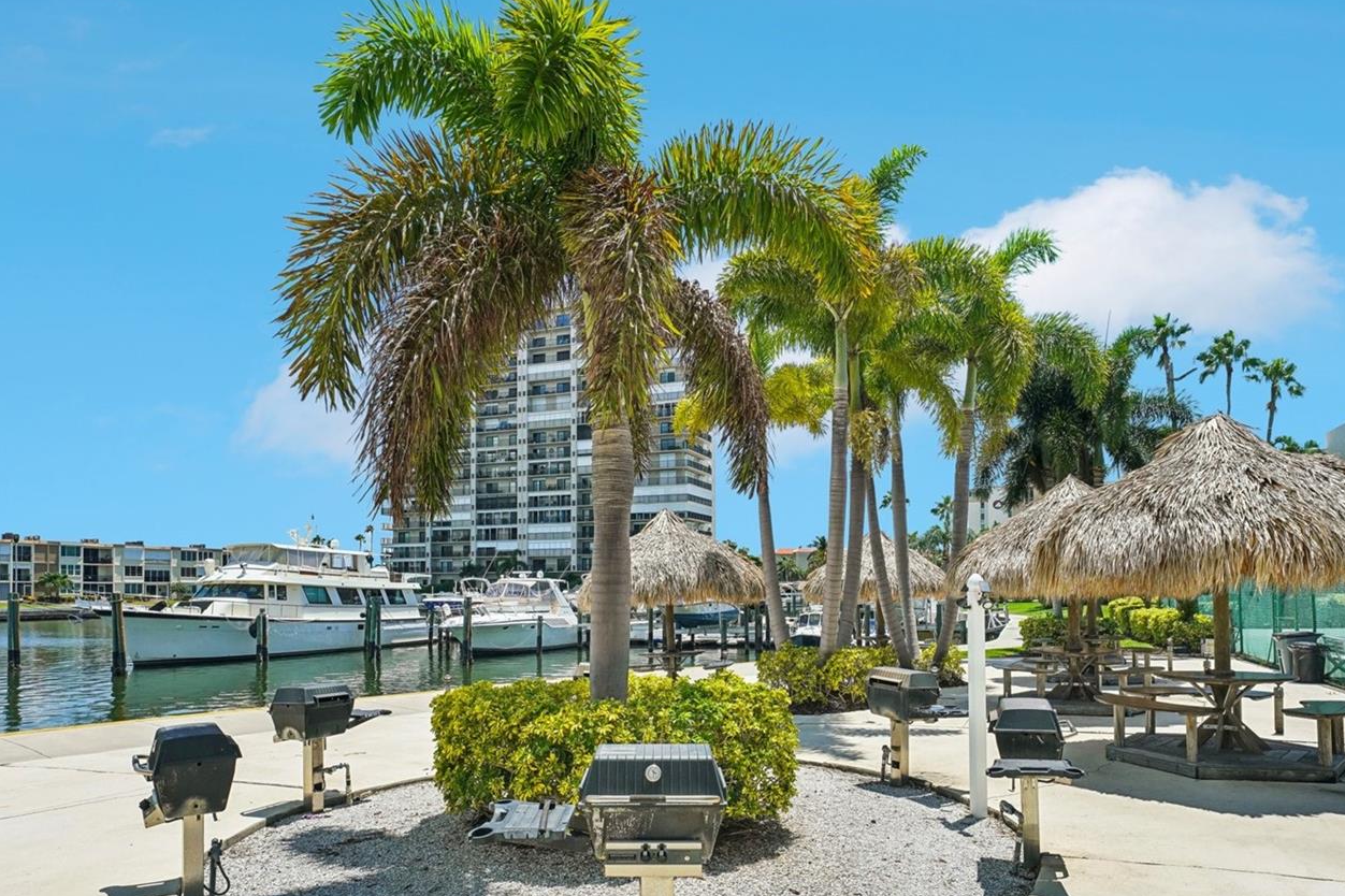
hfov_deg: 76.1
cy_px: 545
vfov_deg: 54.6
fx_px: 859
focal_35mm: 23
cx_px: 685
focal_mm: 18
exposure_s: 1/2500
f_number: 8
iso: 800
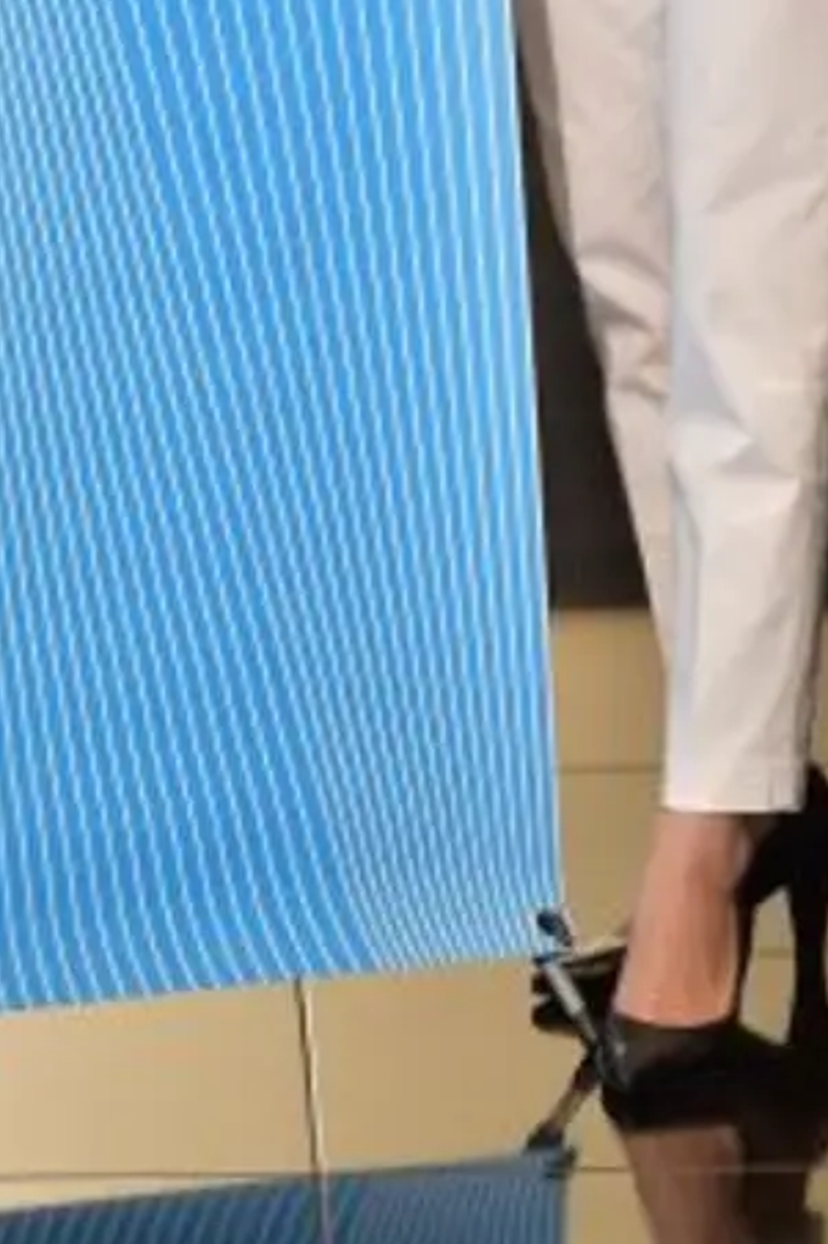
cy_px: -323
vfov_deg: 6.1
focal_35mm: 337
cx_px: 325
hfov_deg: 4.1
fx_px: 11635
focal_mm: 130
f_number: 2.8
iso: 1000
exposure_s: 1/160
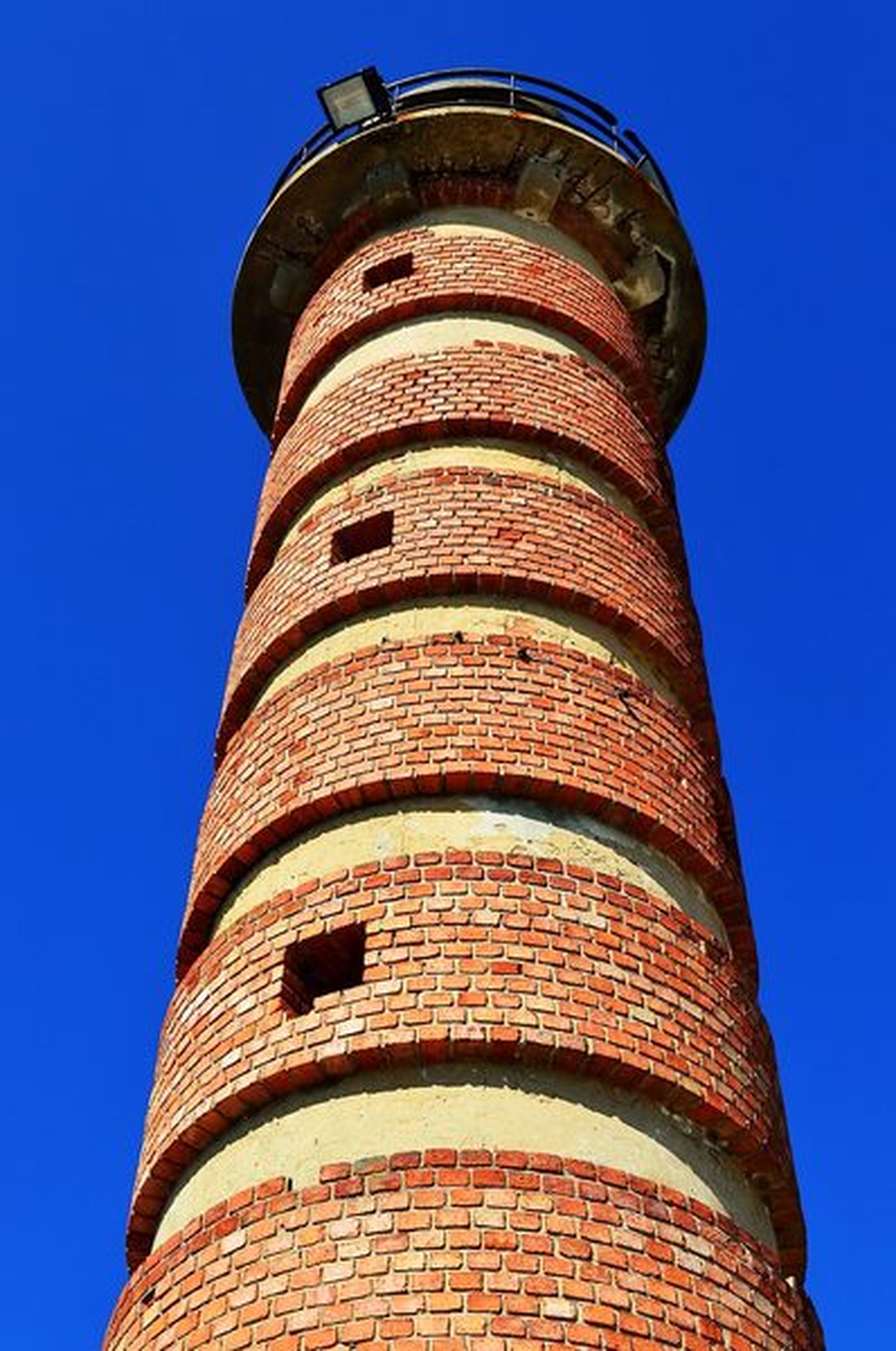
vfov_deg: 37.9
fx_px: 1967
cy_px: 676
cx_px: 448
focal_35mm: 52
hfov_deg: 25.7
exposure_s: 1/500
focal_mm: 35
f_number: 11
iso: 320
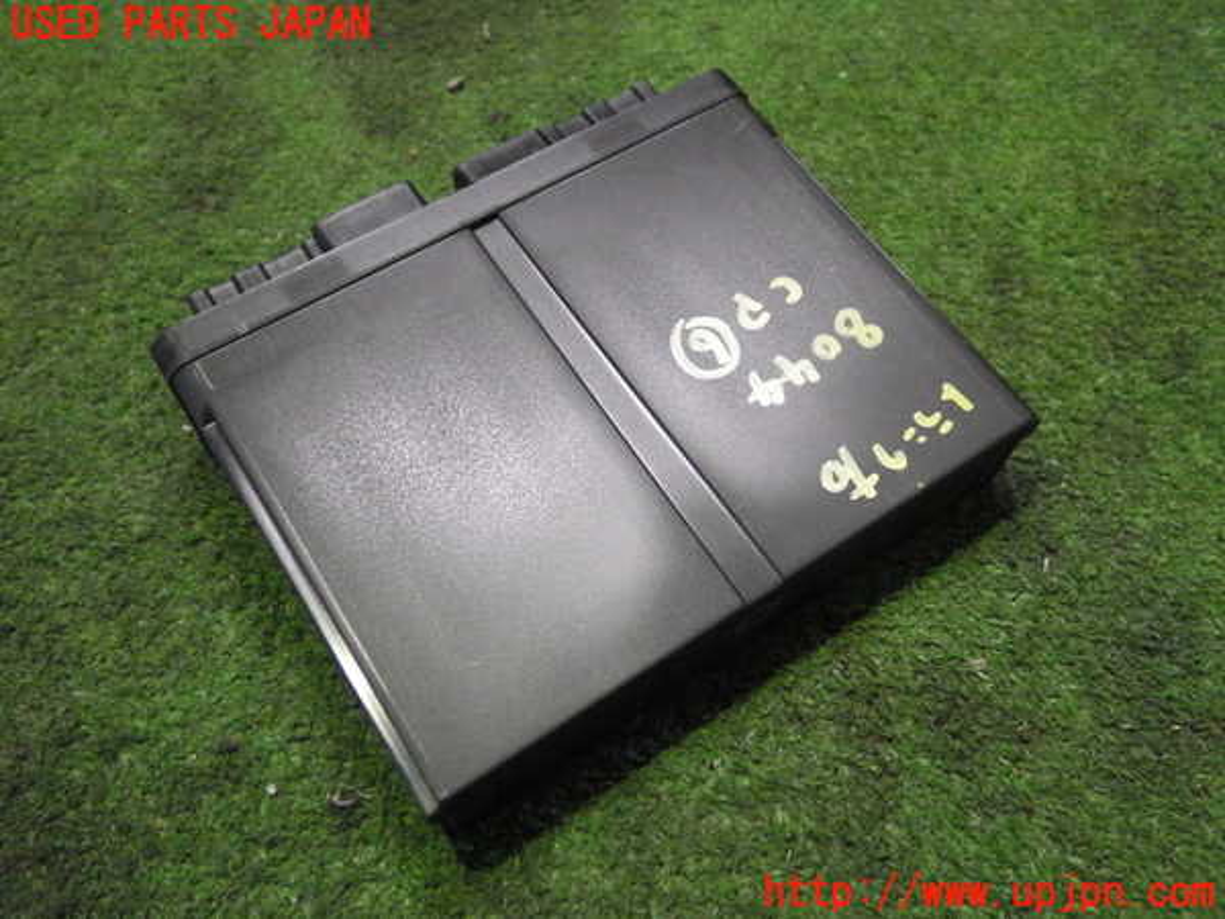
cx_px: 612
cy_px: 460
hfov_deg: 55.4
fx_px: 1168
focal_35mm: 33
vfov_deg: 42.9
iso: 1250
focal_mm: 5.9
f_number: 2.4
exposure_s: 1/50
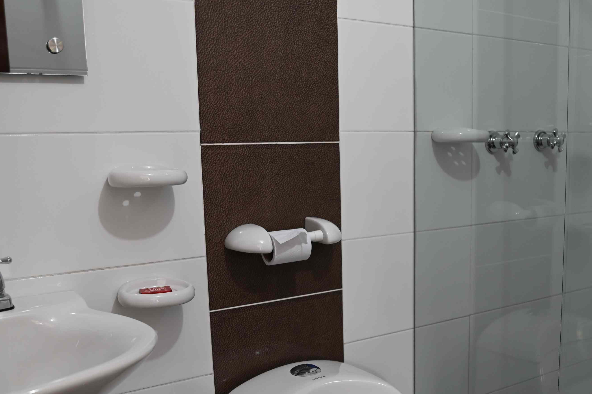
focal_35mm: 41
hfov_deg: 47.0
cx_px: 368
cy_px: 270
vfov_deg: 32.3
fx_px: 674
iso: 800
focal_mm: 24
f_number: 2.8
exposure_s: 1/125
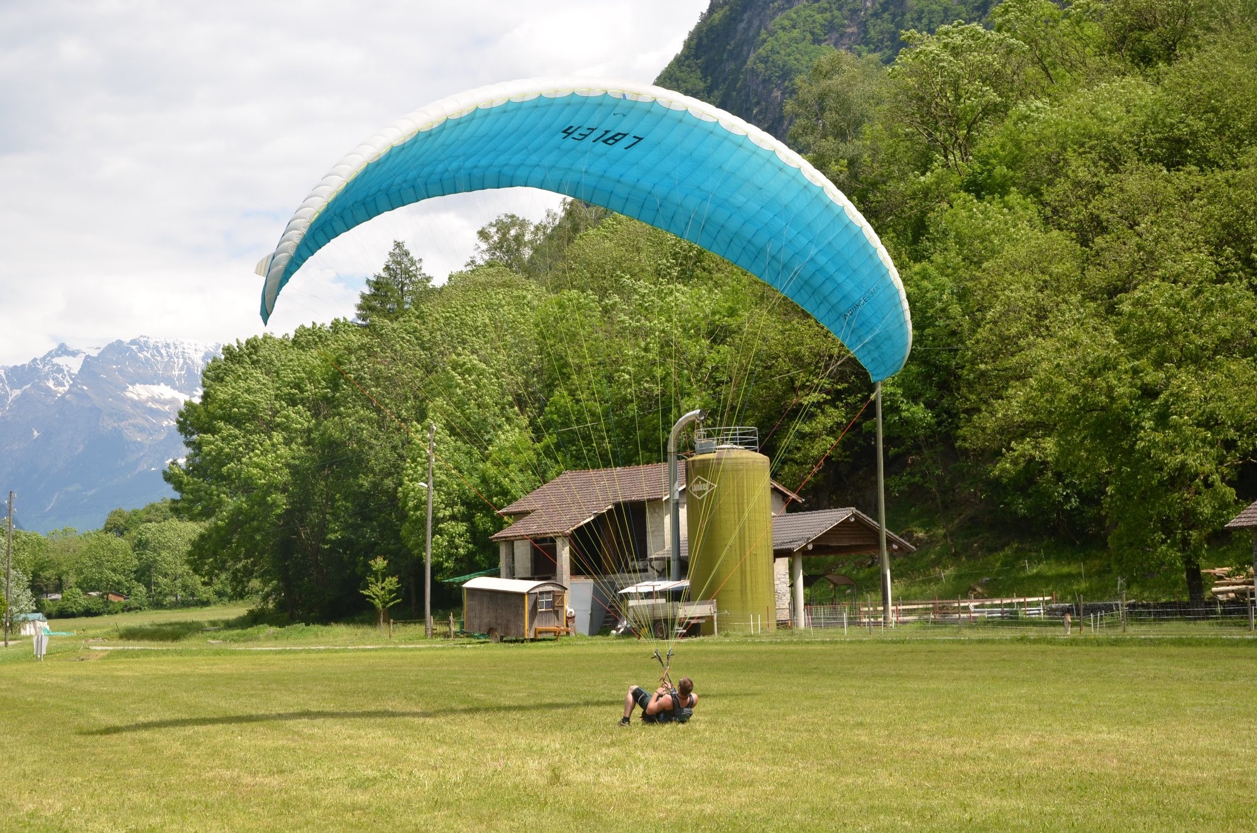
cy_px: 416
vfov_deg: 20.1
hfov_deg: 29.9
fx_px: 2352
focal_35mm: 68
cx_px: 628
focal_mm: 45
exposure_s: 1/250
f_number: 7.1
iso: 100
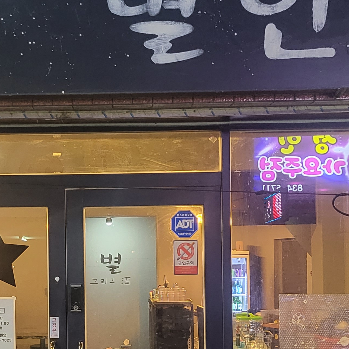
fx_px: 753
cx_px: 89
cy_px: 266
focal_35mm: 66
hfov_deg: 25.8
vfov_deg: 25.8
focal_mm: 5
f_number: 1.8
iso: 640
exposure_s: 1/40
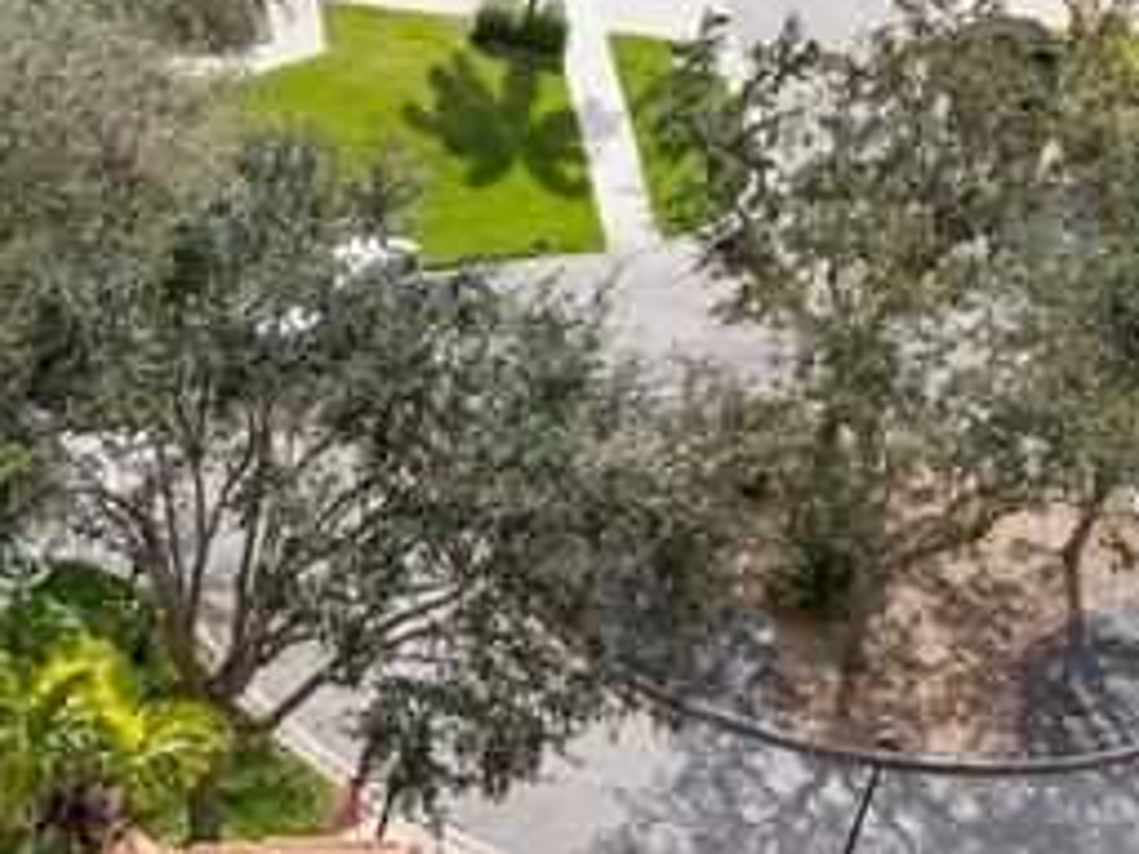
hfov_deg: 18.0
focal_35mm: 96
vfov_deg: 14.1
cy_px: 1388
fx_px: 3159
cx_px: -610
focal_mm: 12.29
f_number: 2.8
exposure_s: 1/120
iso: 210
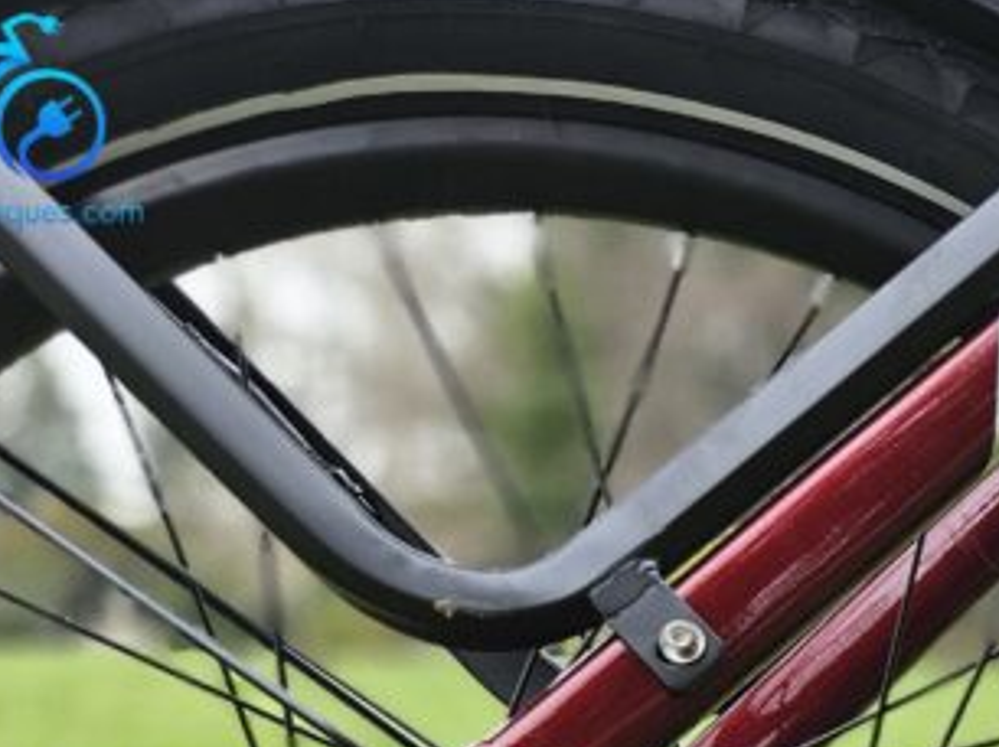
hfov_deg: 22.2
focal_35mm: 77
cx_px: 1371
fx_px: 2220
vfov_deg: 16.8
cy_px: 1210
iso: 50
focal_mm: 5.4
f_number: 1.8
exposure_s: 1/388
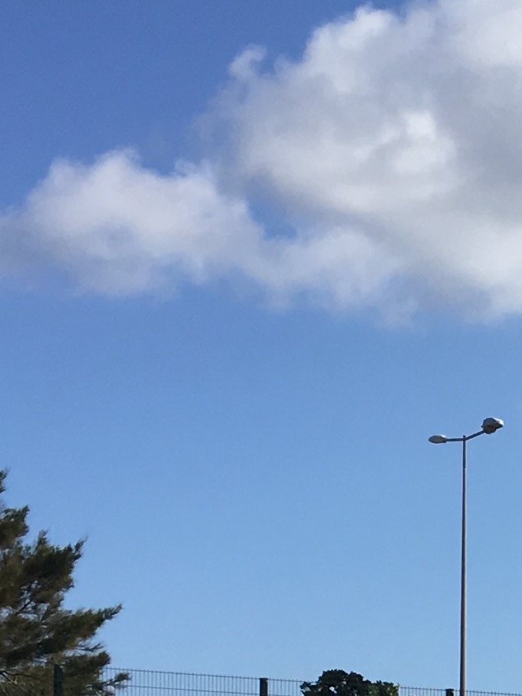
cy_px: 944
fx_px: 2655
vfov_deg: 14.2
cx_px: 1079
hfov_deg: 10.3
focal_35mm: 132
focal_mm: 4.15
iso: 25
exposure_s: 1/2024
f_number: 2.2
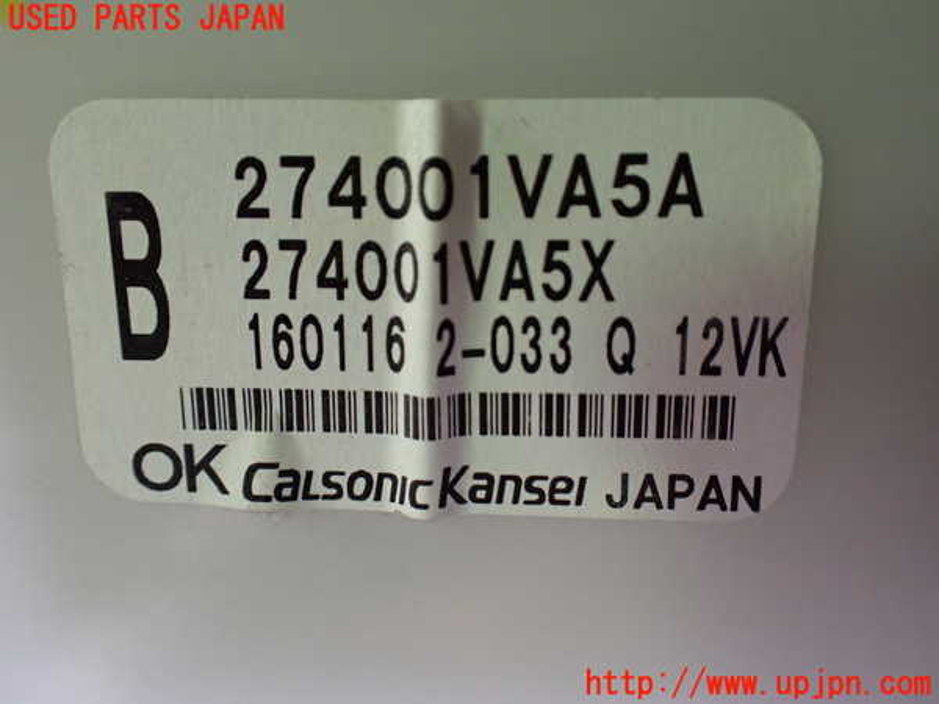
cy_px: 352
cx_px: 470
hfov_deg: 60.0
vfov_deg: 46.8
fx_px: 814
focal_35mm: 30
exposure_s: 1/125
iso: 640
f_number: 2.3
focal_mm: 5.4
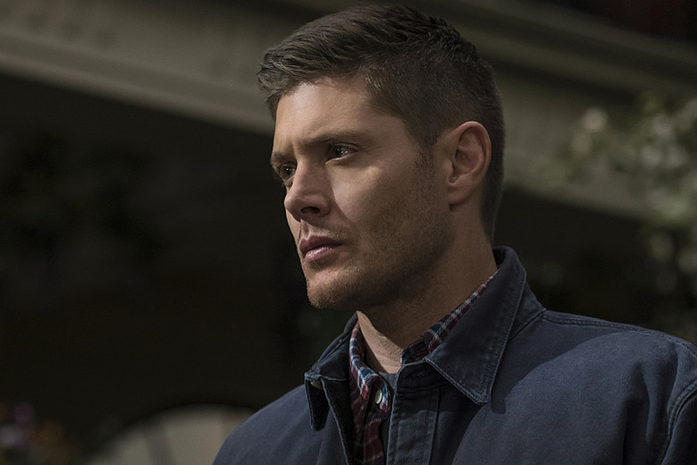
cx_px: 348
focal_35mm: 149
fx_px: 2885
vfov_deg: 9.2
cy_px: 232
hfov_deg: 13.8
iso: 2500
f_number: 5
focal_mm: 149
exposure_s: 1/160
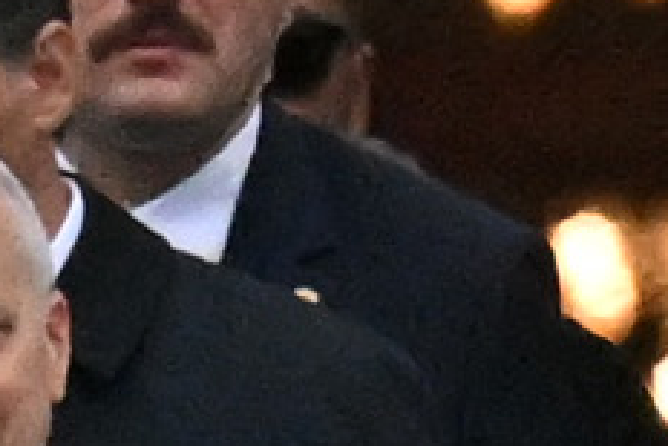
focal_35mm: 1855
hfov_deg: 1.1
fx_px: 34441
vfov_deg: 0.7
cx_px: -140
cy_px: 1057
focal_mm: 200
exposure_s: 1/4000
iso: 5000
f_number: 2.8
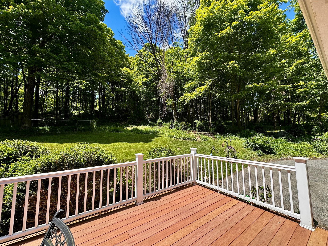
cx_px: 164
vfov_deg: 85.7
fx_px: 133
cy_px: 123
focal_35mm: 14
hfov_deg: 102.1
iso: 40
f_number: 2.2
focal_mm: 2.22
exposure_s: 1/716
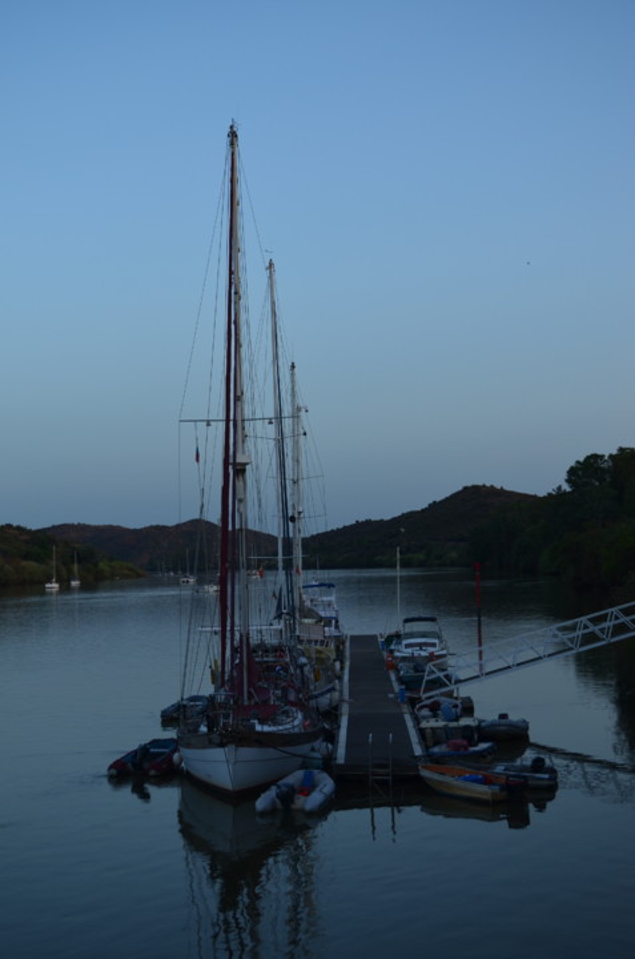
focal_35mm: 52
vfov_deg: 37.9
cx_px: 318
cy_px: 480
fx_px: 1395
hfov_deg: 25.6
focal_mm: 35
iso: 200
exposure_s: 1/160
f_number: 6.3
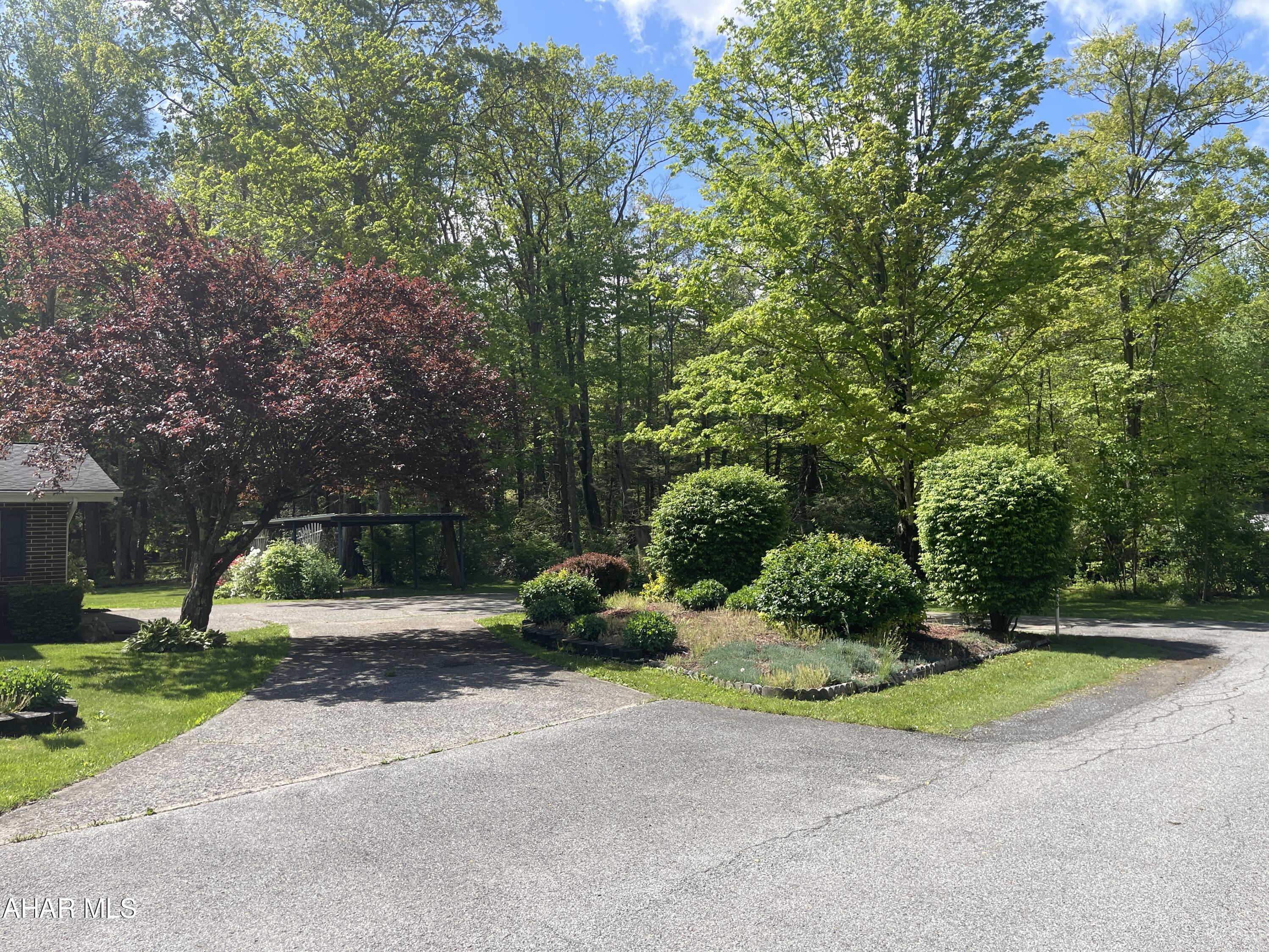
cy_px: 476
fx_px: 916
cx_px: 634
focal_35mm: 25
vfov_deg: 54.9
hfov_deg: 69.4
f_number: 1.6
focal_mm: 5.1
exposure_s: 1/1976
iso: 32
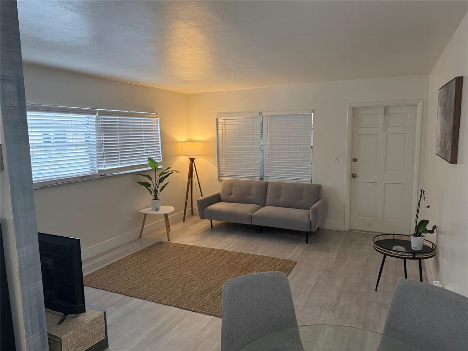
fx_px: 324
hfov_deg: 71.6
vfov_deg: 56.8
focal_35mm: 24
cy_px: 176
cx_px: 234
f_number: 1.78
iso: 200
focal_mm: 6.76
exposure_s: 1/120
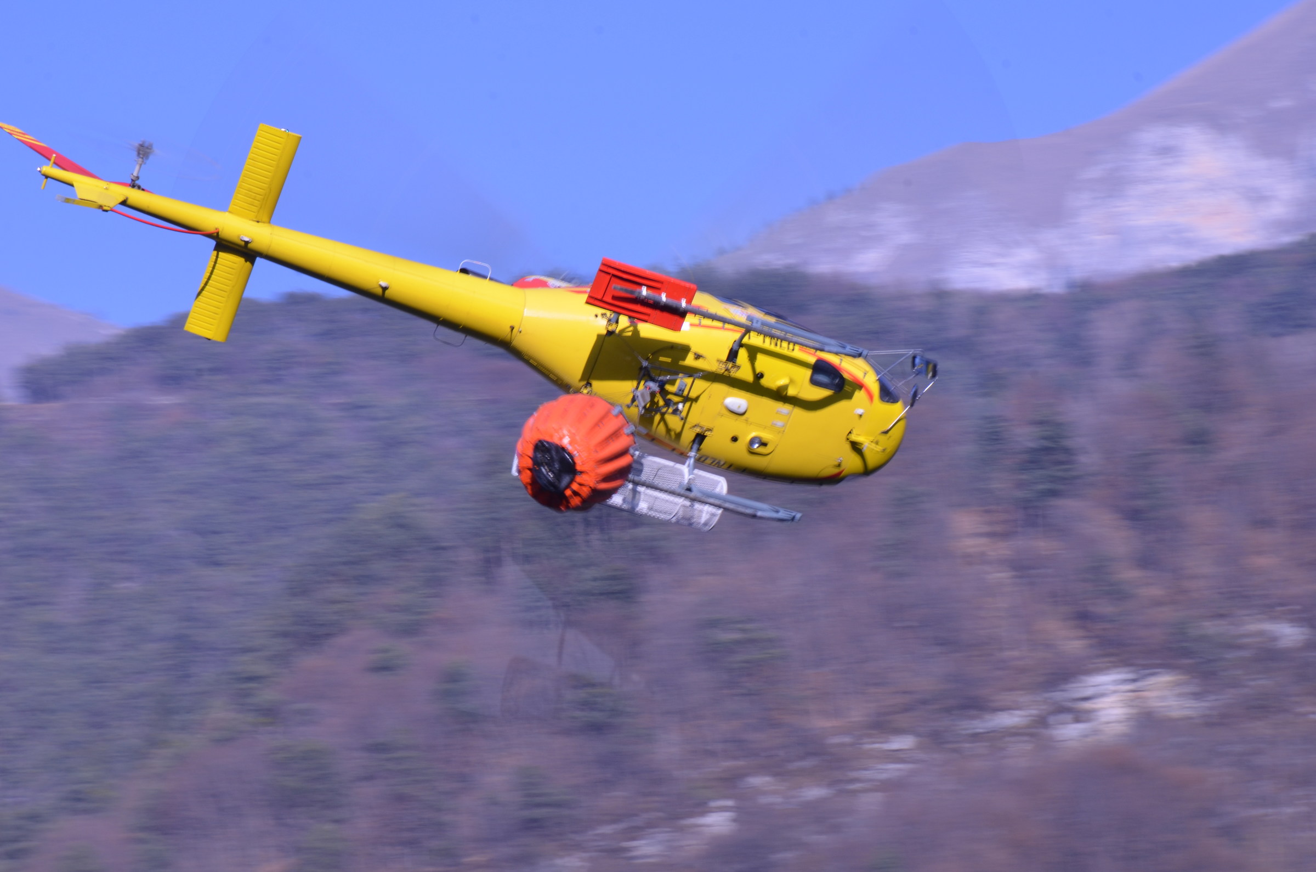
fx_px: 5745
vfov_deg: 8.7
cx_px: 658
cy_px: 436
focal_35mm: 158
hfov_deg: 13.1
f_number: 18
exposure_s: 1/80
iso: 200
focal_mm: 105
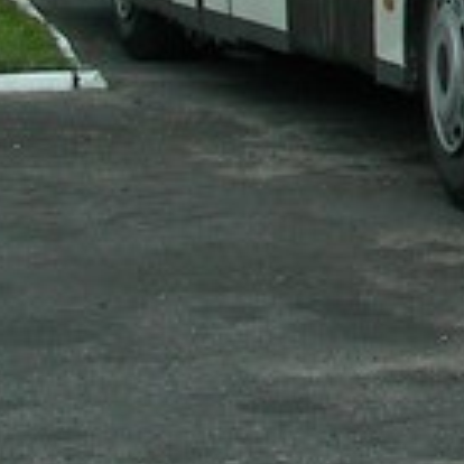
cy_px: -398
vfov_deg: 6.7
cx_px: 1301
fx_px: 3837
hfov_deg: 6.4
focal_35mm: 253
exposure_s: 1/485
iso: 50
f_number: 4
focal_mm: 7.4
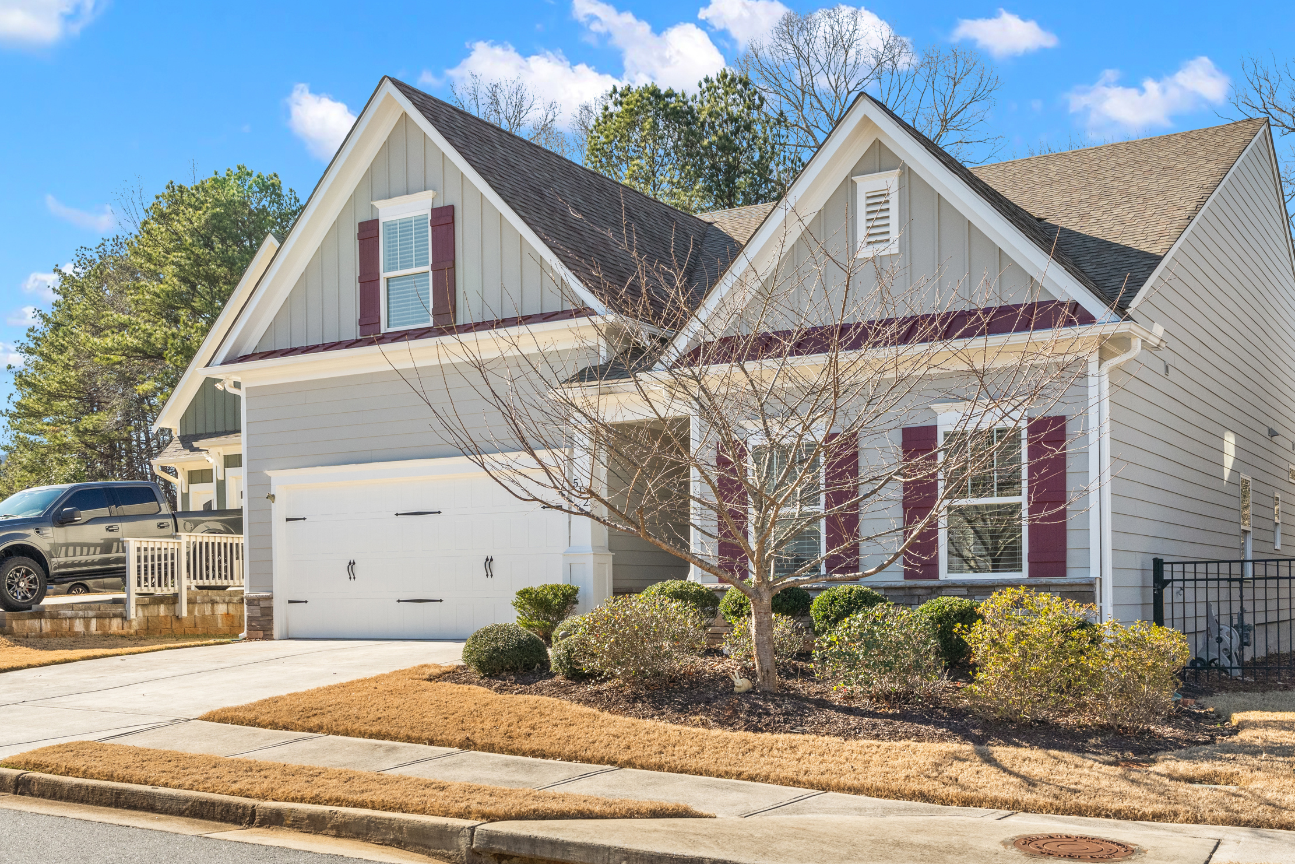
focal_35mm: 37
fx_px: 1315
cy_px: 429
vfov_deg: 36.4
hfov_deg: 52.3
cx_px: 724
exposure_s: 1/1600
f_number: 9
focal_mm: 32.5
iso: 1250
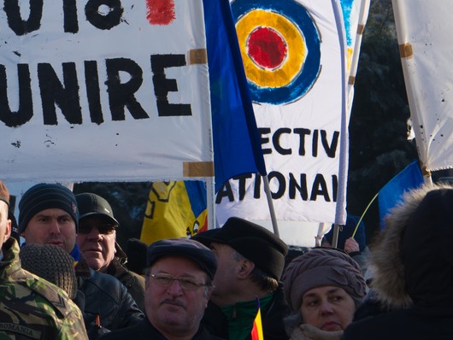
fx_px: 3954
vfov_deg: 4.9
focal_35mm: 302
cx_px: -98
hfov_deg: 6.5
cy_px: 38
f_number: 10
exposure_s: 1/125
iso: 100
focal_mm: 116
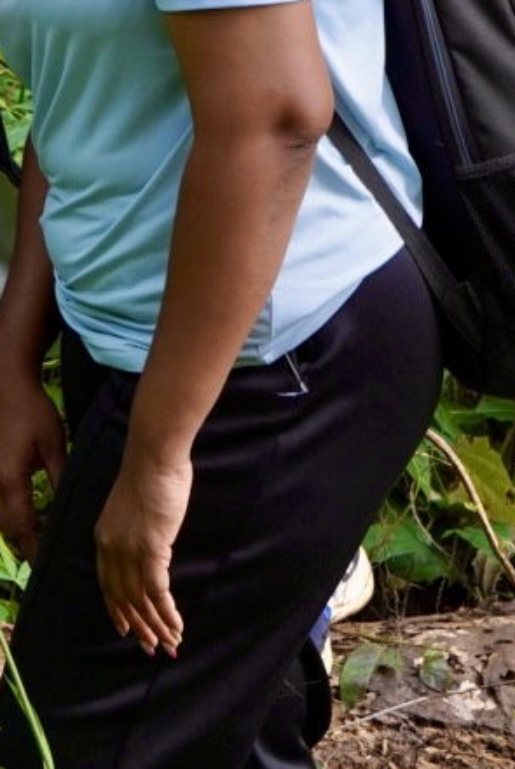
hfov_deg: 8.3
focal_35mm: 165
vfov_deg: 11.9
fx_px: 3532
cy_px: -394
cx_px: 31
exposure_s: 1/160
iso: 320
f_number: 4
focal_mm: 30
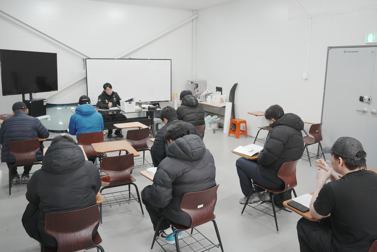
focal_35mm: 28
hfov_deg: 65.5
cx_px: 188
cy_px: 126
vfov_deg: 46.4
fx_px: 293
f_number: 4.5
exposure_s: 1/160
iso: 5000
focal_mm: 28
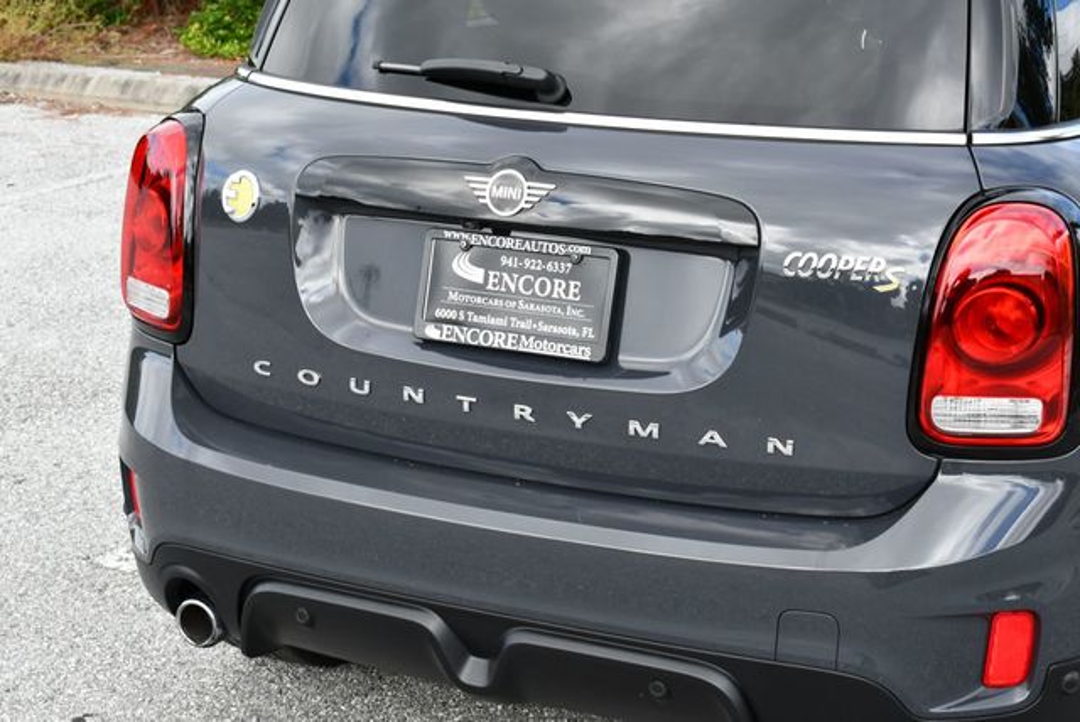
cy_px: 361
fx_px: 2522
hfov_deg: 24.2
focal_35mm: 84
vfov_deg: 16.3
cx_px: 540
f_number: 6.3
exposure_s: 1/250
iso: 200
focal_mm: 42
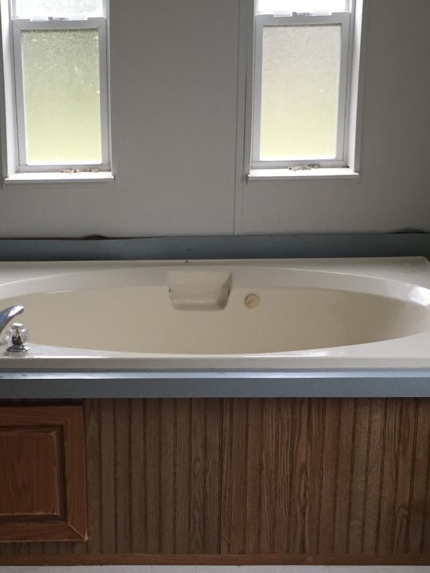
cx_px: 105
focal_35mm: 68
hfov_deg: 21.4
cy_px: 359
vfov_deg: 28.5
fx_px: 1126
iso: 40
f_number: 2.2
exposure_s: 1/30
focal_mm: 4.15
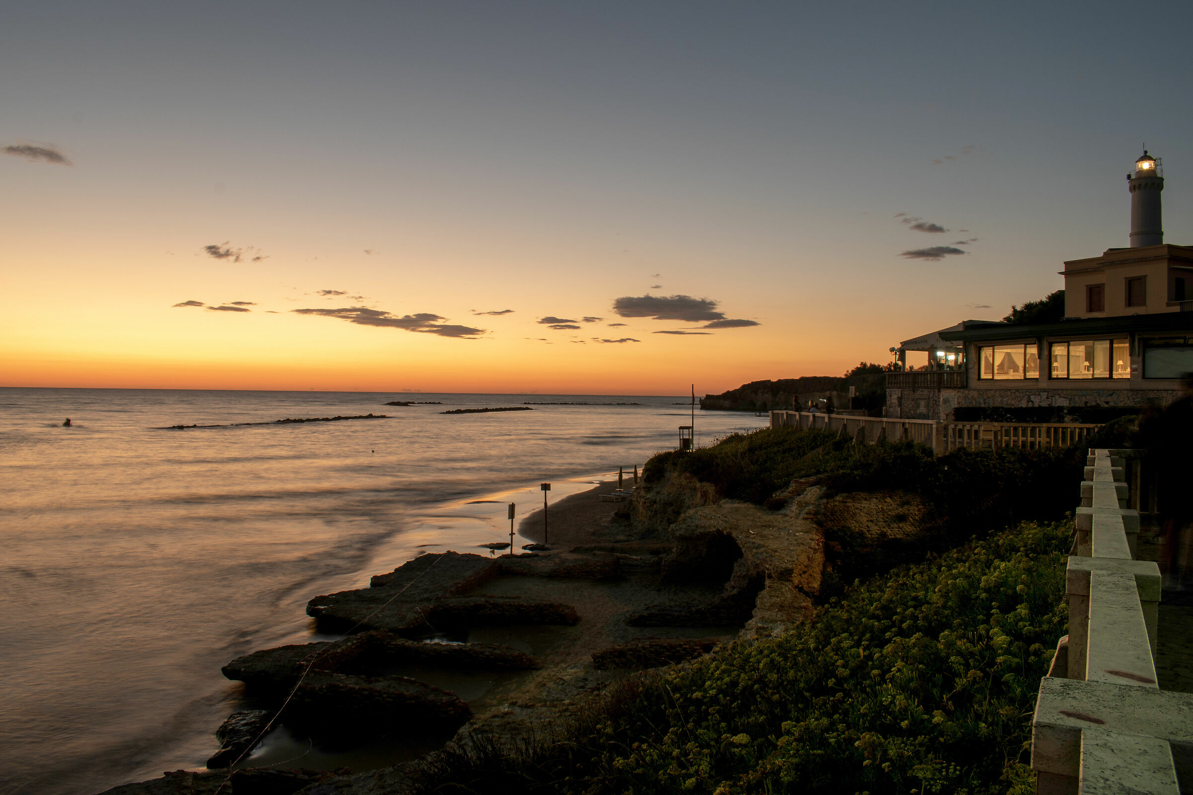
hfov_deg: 67.4
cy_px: 398
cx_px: 596
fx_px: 895
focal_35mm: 27
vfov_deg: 47.9
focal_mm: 18
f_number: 14
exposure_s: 2.5
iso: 100
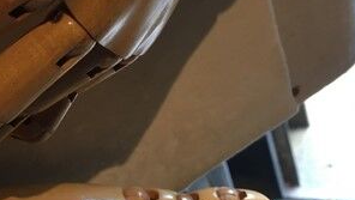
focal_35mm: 64
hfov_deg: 32.3
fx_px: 603
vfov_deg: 18.7
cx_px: 97
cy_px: 40
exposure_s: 1/33
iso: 125
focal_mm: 4.15
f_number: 2.2
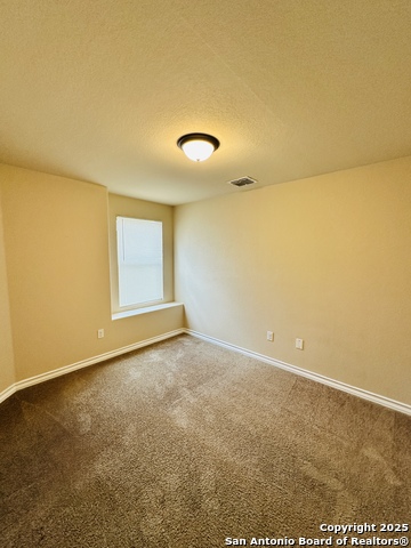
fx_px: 222
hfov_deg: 85.7
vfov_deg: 102.1
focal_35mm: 14
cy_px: 274
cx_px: 206
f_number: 2.2
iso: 200
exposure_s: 1/120
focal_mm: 2.22
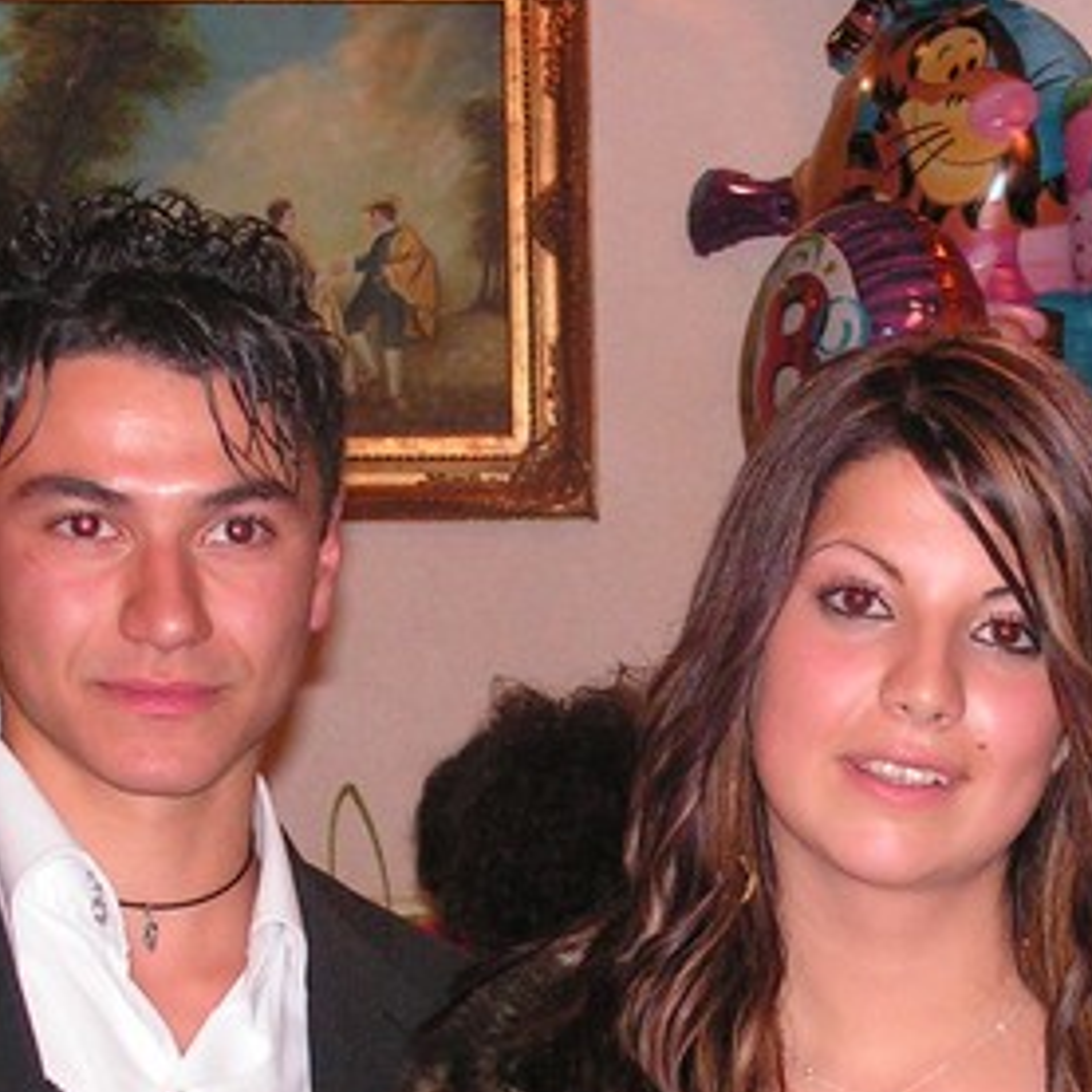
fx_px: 5746
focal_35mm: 161
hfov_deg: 10.8
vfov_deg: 10.8
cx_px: 938
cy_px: 1076
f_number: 3.3
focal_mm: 10.6
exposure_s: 1/80
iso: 200
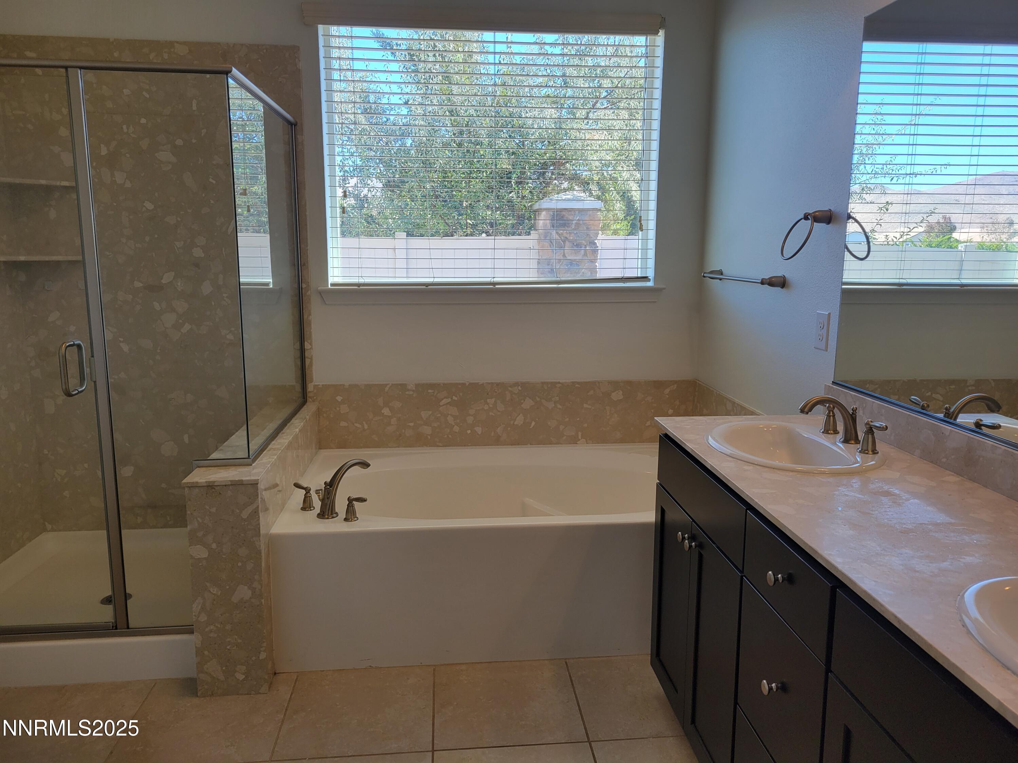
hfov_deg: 67.3
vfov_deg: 53.1
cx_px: 509
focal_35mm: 26
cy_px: 382
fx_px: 765
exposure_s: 1/151
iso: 40
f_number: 1.8
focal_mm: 5.4
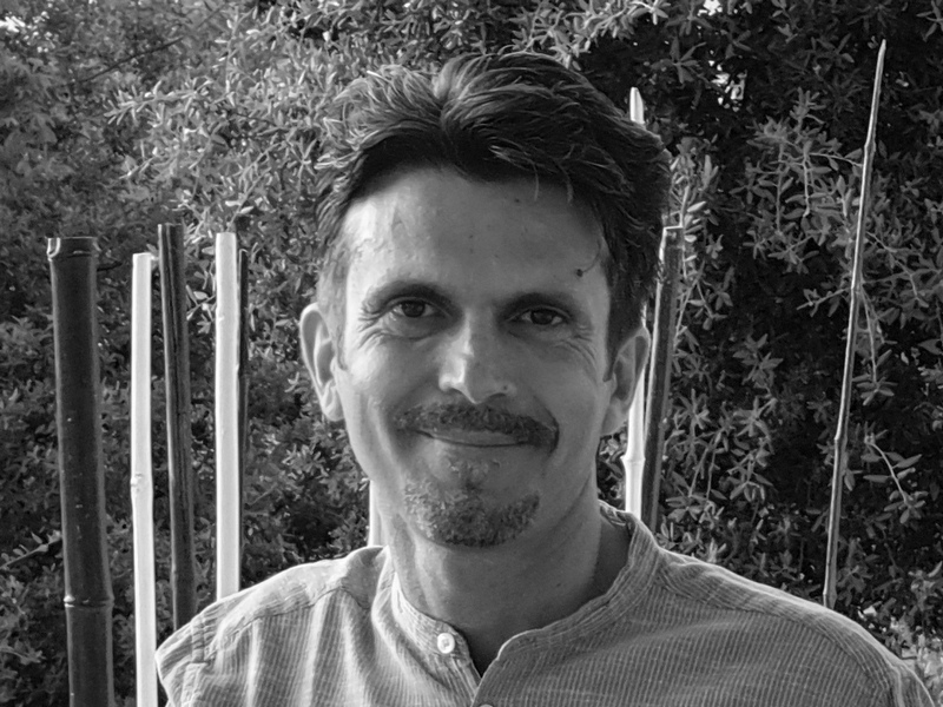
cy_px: 354
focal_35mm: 52
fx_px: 1417
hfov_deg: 36.8
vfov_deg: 28.0
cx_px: 472
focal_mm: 6
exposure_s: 1/30
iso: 125
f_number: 2.4
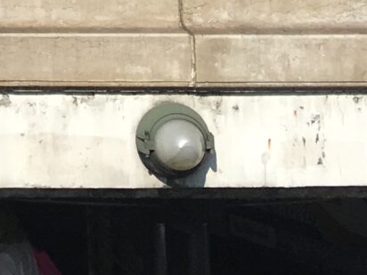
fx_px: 1897
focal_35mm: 179
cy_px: -465
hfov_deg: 9.8
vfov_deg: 7.5
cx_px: -501
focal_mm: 4.15
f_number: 2.2
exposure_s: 1/2198
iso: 25
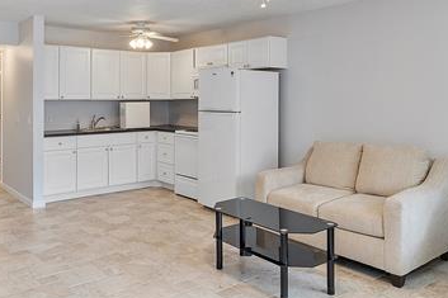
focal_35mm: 34
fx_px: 423
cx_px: 231
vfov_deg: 38.3
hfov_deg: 55.8
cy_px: 94
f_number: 11
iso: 160
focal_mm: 10
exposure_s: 1/8
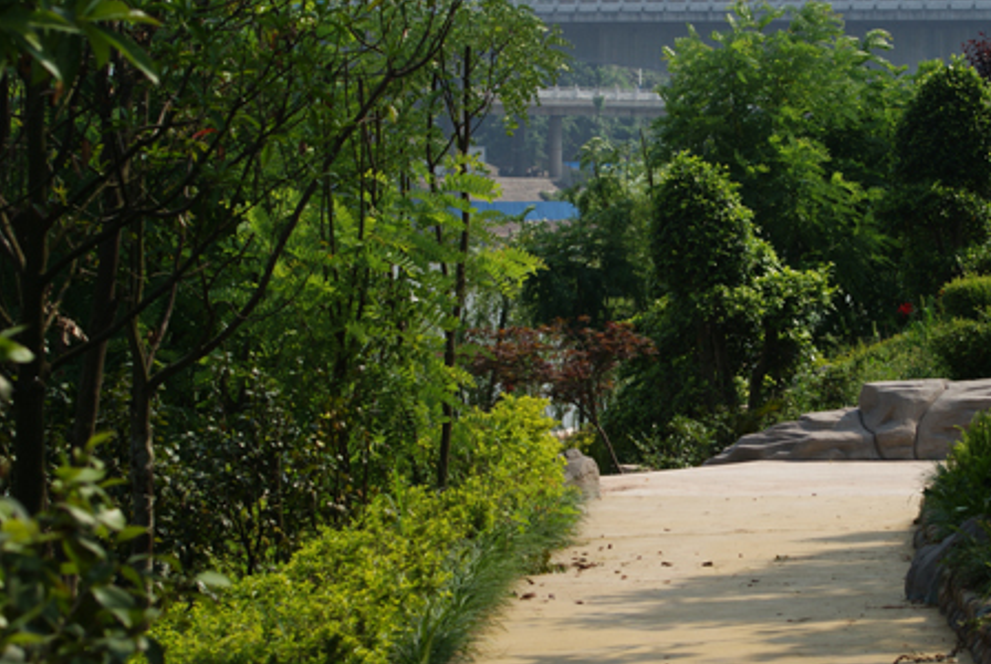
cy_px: 376
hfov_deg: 13.6
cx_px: 626
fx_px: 4153
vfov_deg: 9.1
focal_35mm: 151
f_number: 10
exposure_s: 1/160
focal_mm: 75
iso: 100
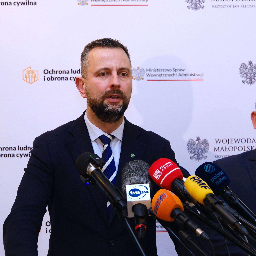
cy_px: 127
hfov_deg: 11.6
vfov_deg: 11.6
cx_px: 154
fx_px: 1263
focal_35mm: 151
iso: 800
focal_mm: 70.3
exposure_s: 1/80
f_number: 4
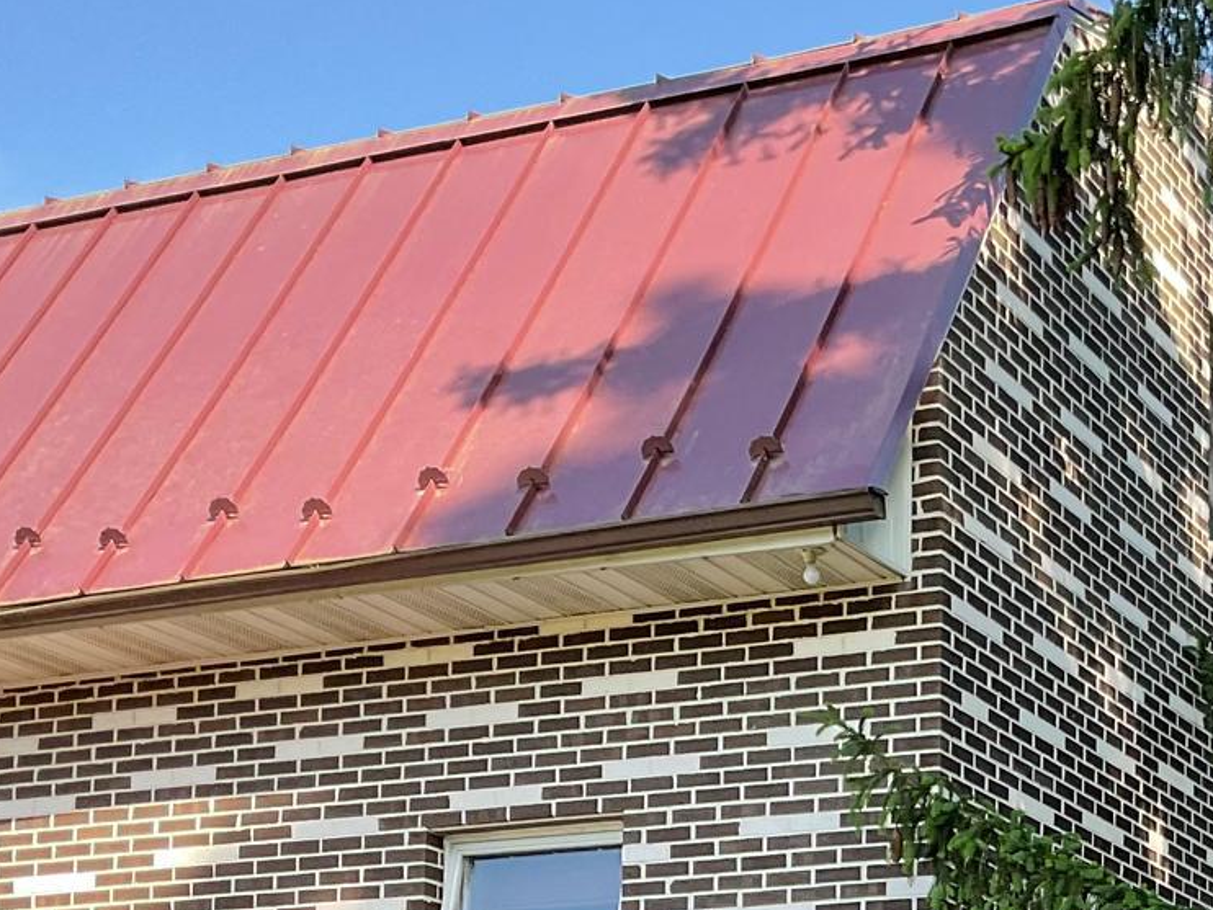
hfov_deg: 23.5
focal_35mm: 80
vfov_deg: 17.4
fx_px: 2804
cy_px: 1144
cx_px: 1169
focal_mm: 3
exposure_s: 1/281
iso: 16
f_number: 1.8
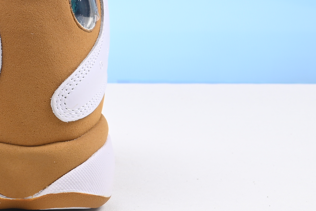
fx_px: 1168
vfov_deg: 10.2
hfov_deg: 14.7
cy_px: -13
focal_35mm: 133
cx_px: -103
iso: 100
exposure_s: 1/2
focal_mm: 40
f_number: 16
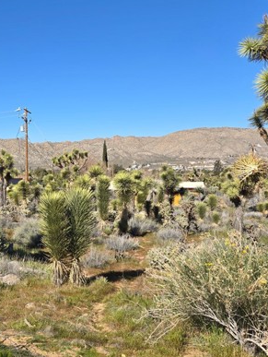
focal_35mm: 38
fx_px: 392
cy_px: 184
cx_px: 17
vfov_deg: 48.9
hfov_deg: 35.1
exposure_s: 1/2192
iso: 25
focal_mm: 5.4
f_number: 1.8
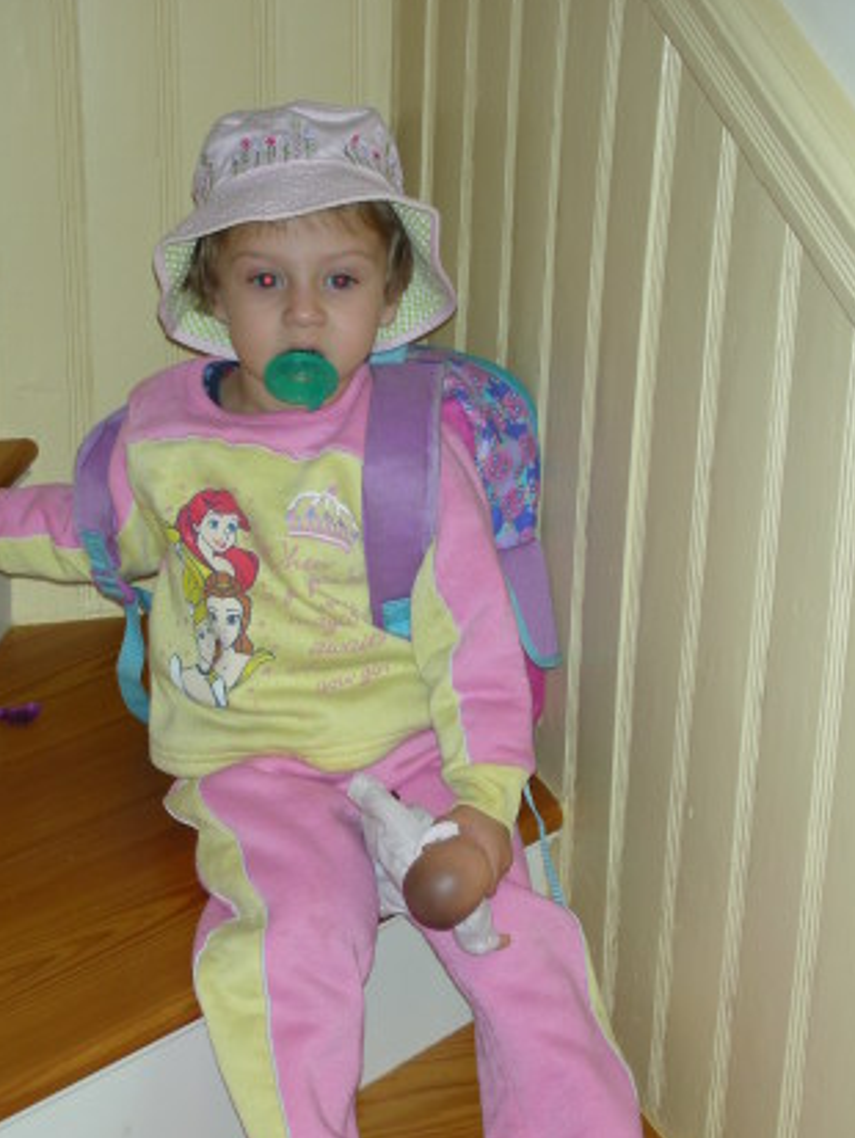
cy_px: 667
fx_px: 2238
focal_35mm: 68
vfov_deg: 28.5
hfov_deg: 21.6
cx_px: 361
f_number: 3.5
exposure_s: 1/60
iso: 67
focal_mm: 8.8
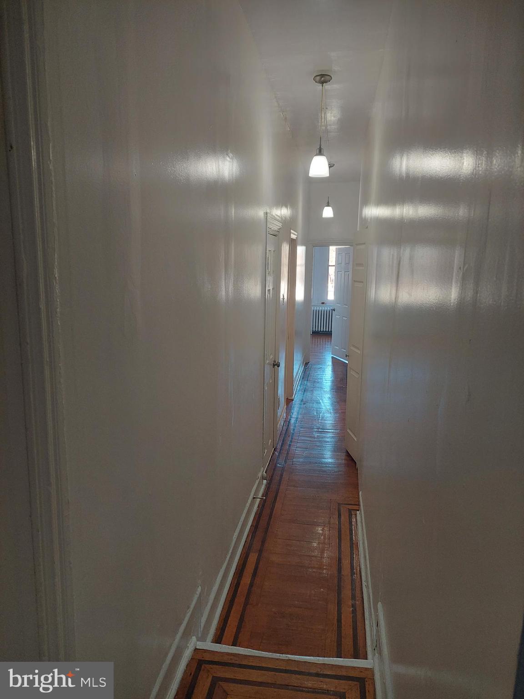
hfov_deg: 56.8
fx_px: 484
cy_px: 350
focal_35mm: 24
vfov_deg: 71.6
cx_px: 262
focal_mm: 5.23
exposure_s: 1/60
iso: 100
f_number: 1.8
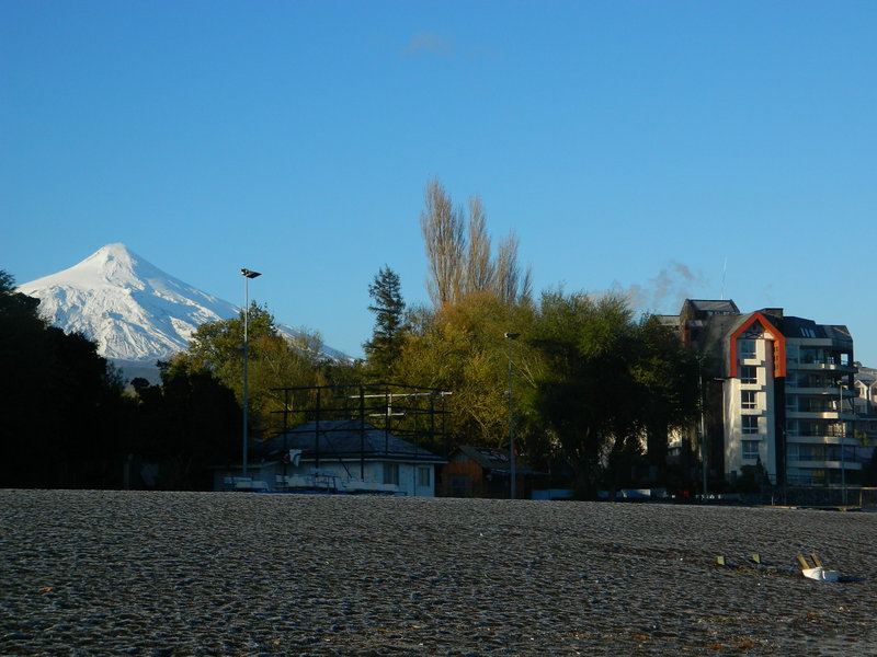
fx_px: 1773
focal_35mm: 70
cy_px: 328
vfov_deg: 21.0
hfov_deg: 27.8
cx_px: 438
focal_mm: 12.6
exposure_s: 1/640
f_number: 4
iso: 80
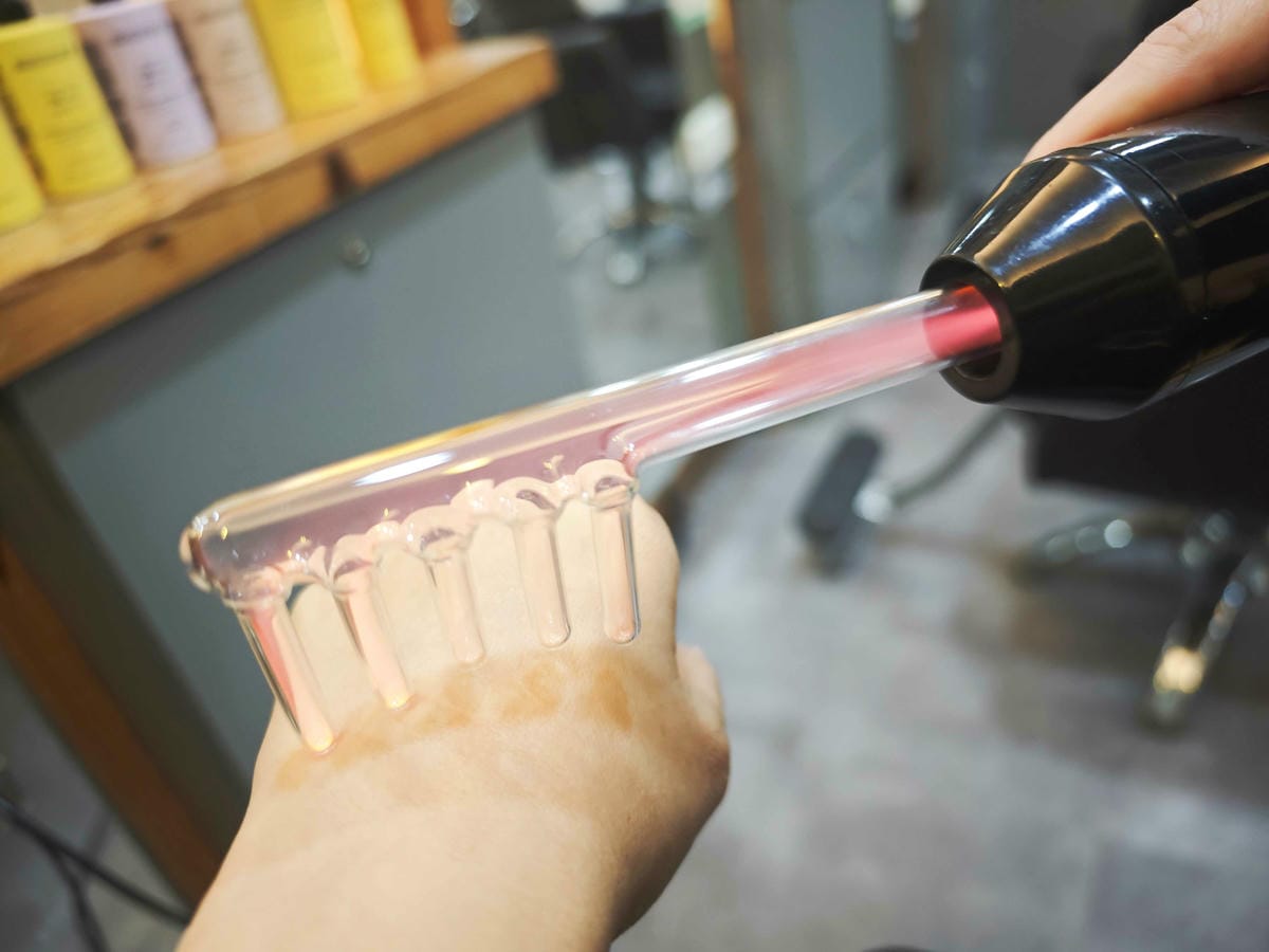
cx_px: 634
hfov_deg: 73.9
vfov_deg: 58.9
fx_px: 843
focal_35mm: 23
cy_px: 476
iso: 640
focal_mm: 8.72
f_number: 2
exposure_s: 1/60
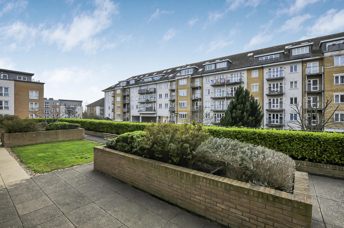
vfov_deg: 77.2
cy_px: 114
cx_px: 172
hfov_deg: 100.5
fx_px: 143
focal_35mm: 15
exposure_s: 1/400
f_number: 5.6
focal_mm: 10
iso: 200
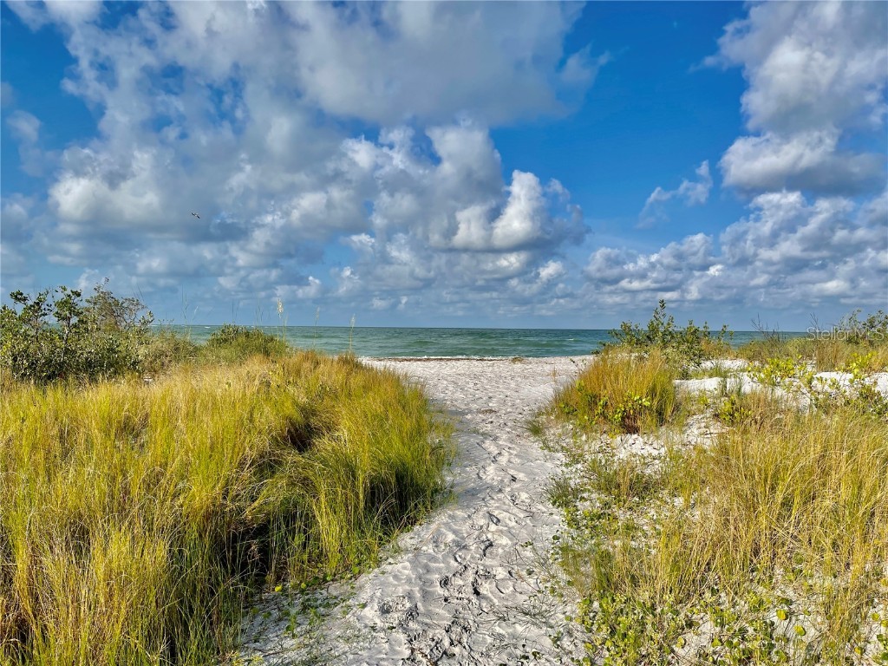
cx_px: 444
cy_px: 333
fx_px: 667
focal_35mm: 26
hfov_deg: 67.3
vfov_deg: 53.1
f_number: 1.6
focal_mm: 5.1
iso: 32
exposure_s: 1/5376
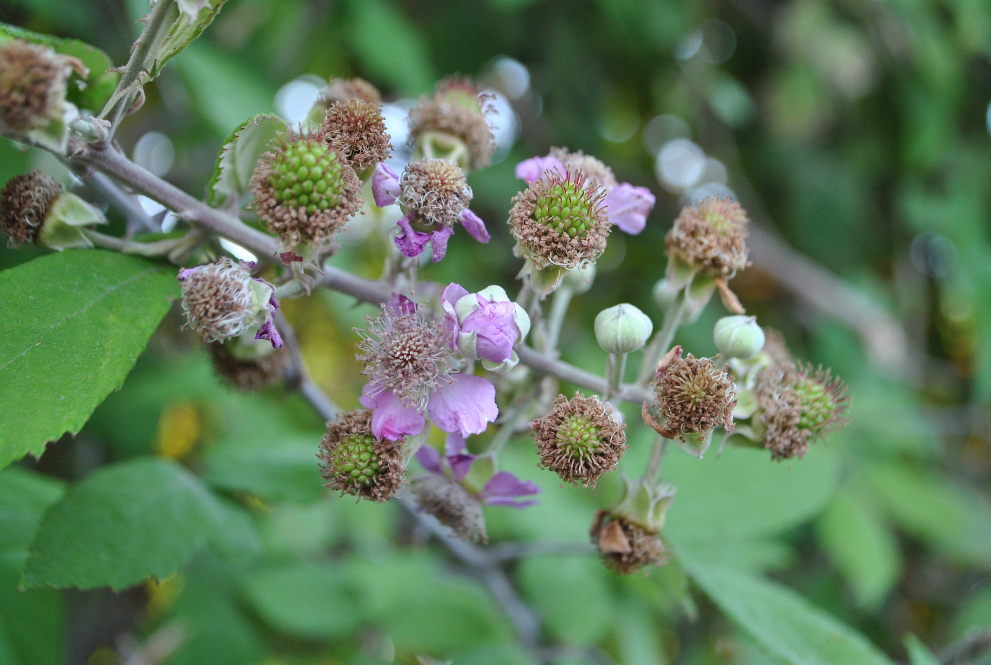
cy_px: 332
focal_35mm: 51
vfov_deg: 26.6
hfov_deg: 38.8
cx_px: 496
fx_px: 1407
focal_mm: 34
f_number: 5
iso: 400
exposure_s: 1/60
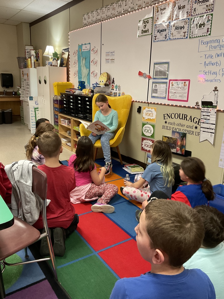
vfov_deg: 61.7
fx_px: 250
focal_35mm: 29
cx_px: 112
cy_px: 150
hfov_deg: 48.2
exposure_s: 1/40
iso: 200
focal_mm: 3
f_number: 1.8
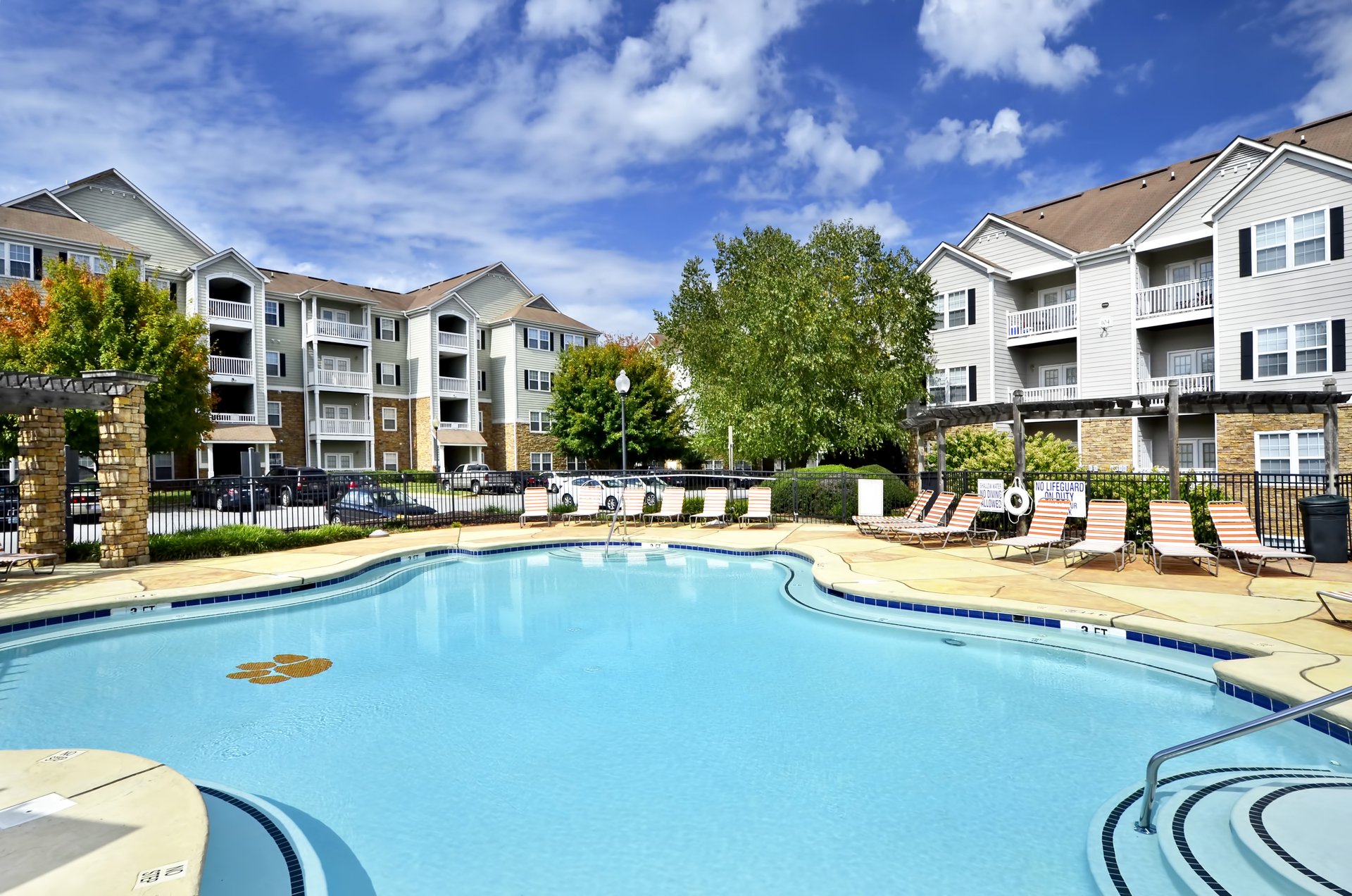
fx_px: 562
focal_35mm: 15
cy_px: 448
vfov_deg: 77.1
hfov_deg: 100.5
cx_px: 676
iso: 160
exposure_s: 1/250
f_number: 8
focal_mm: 10
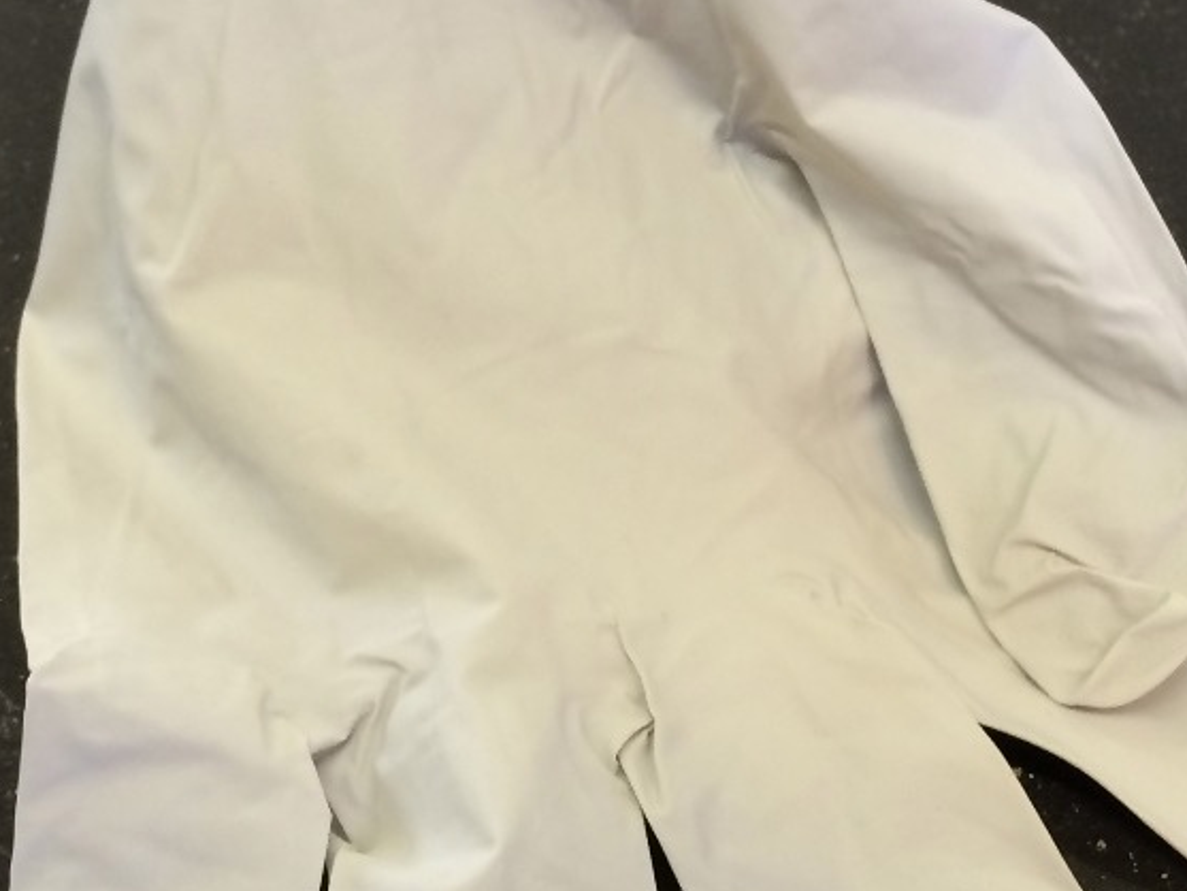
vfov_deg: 19.6
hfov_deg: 26.0
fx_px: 2572
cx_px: 524
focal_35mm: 75
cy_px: 379
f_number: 2.2
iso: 100
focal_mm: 4.15
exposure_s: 1/30
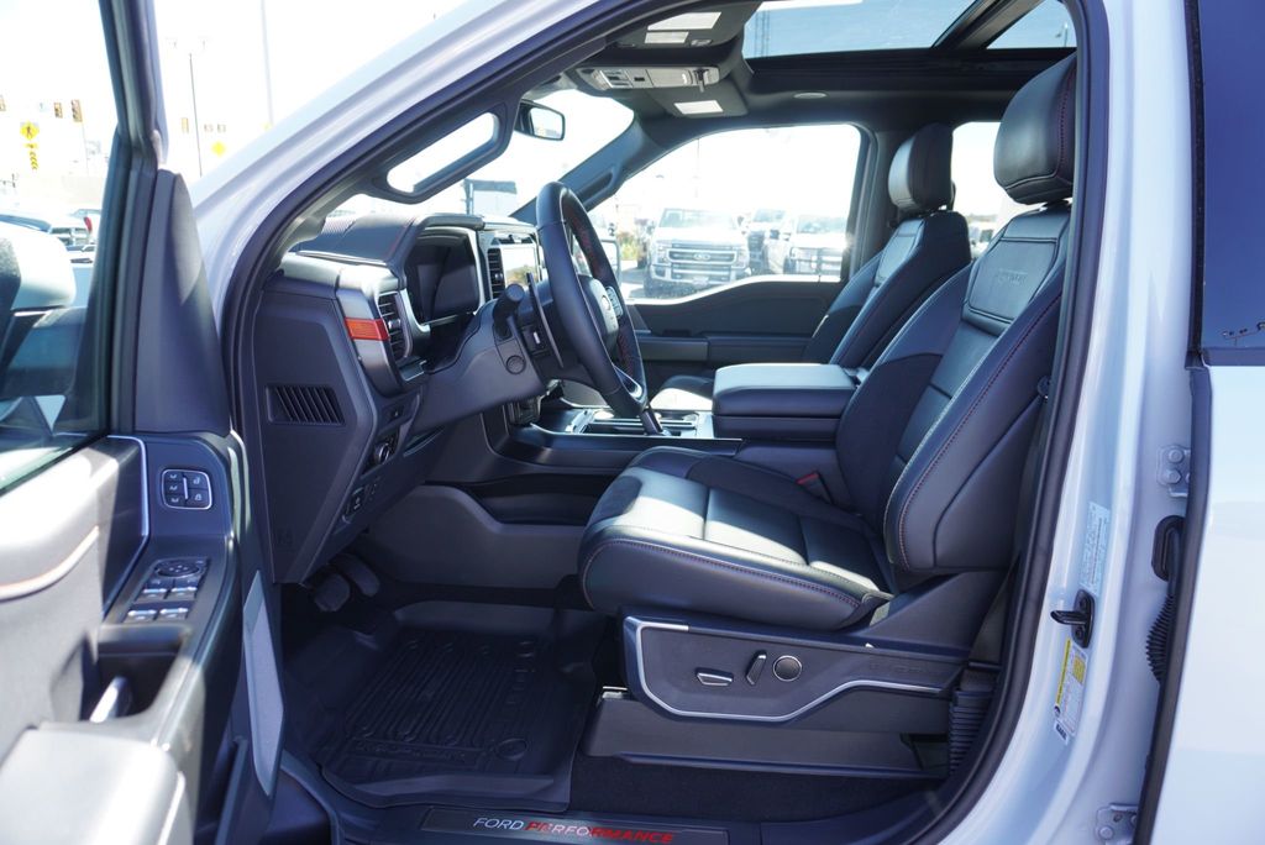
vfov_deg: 53.2
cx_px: 632
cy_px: 422
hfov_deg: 73.7
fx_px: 844
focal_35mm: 24
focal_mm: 16
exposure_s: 1/60
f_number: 4
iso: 100
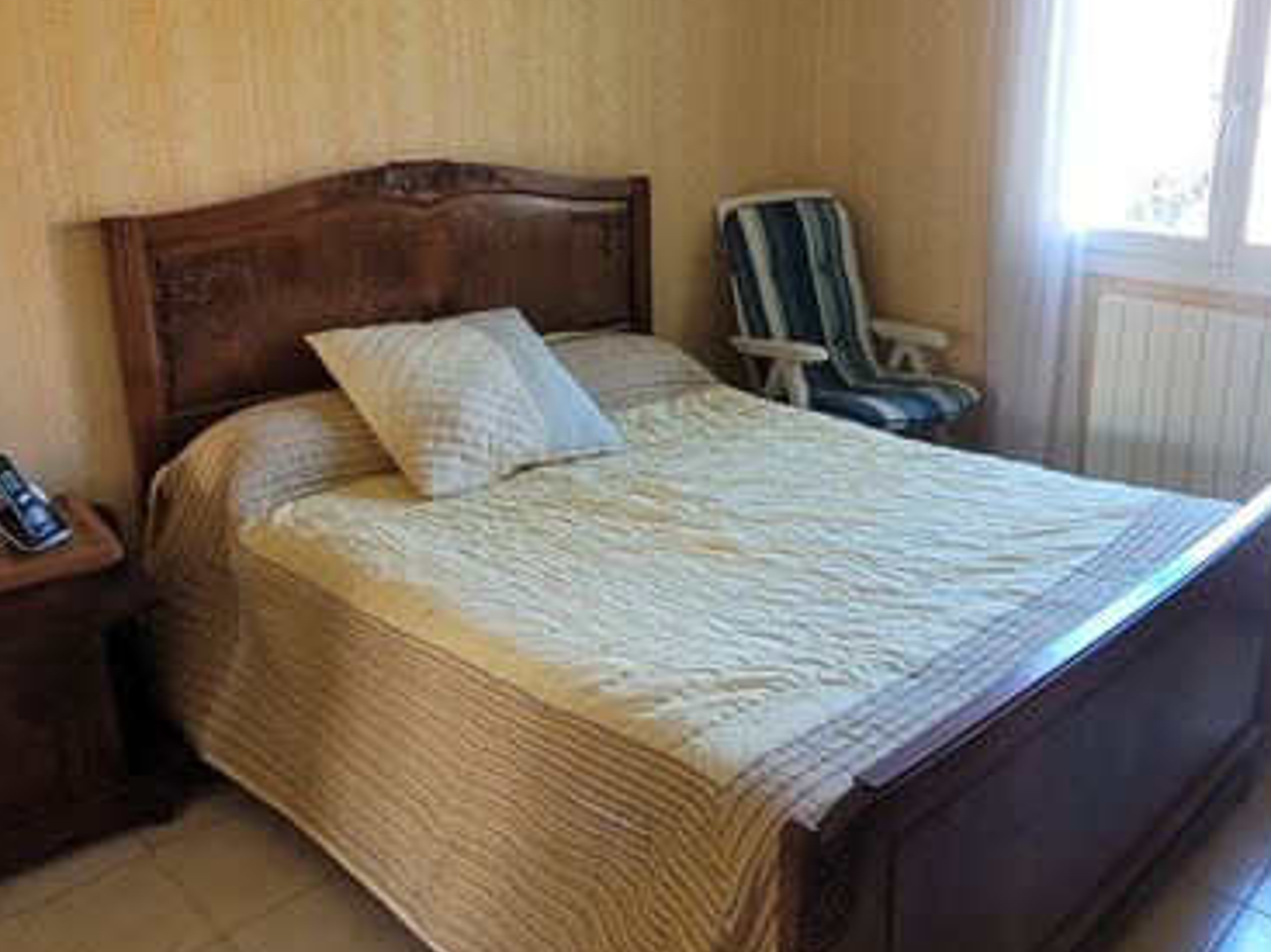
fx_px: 918
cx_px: 767
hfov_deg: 68.7
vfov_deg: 54.3
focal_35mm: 25
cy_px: 360
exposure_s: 1/50
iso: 160
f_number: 2.2
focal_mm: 1.74
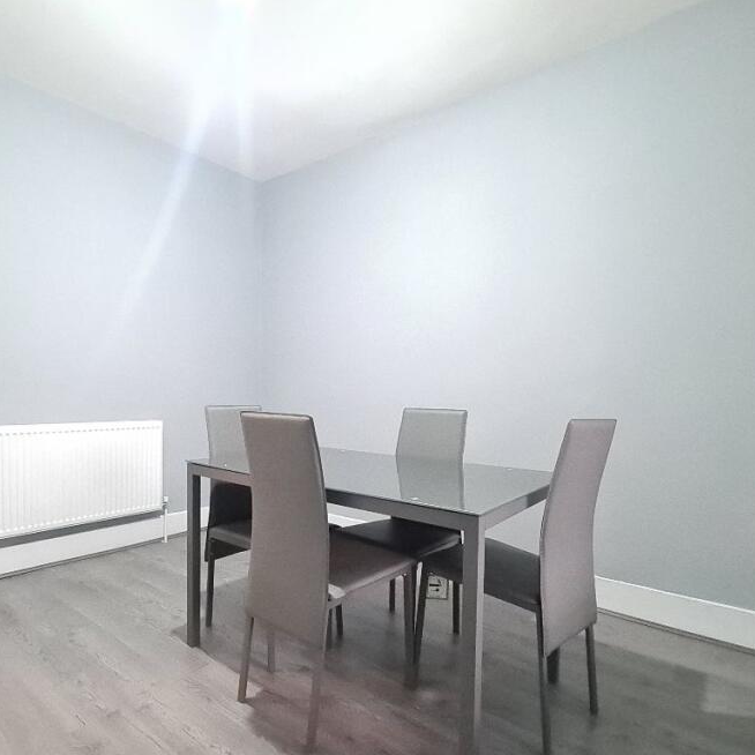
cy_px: 404
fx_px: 444
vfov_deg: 80.6
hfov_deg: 80.3
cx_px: 328
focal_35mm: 18
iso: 2500
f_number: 2.2
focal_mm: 2.2
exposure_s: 1/25
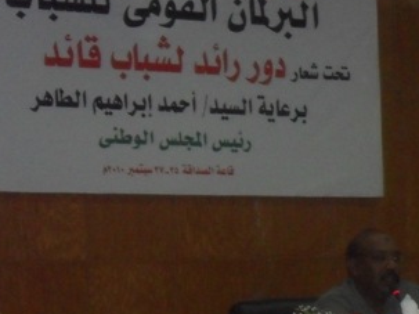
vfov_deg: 10.0
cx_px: 426
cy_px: 221
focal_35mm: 148
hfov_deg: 13.2
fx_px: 1791
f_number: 4.6
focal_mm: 11.7
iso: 400
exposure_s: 1/60
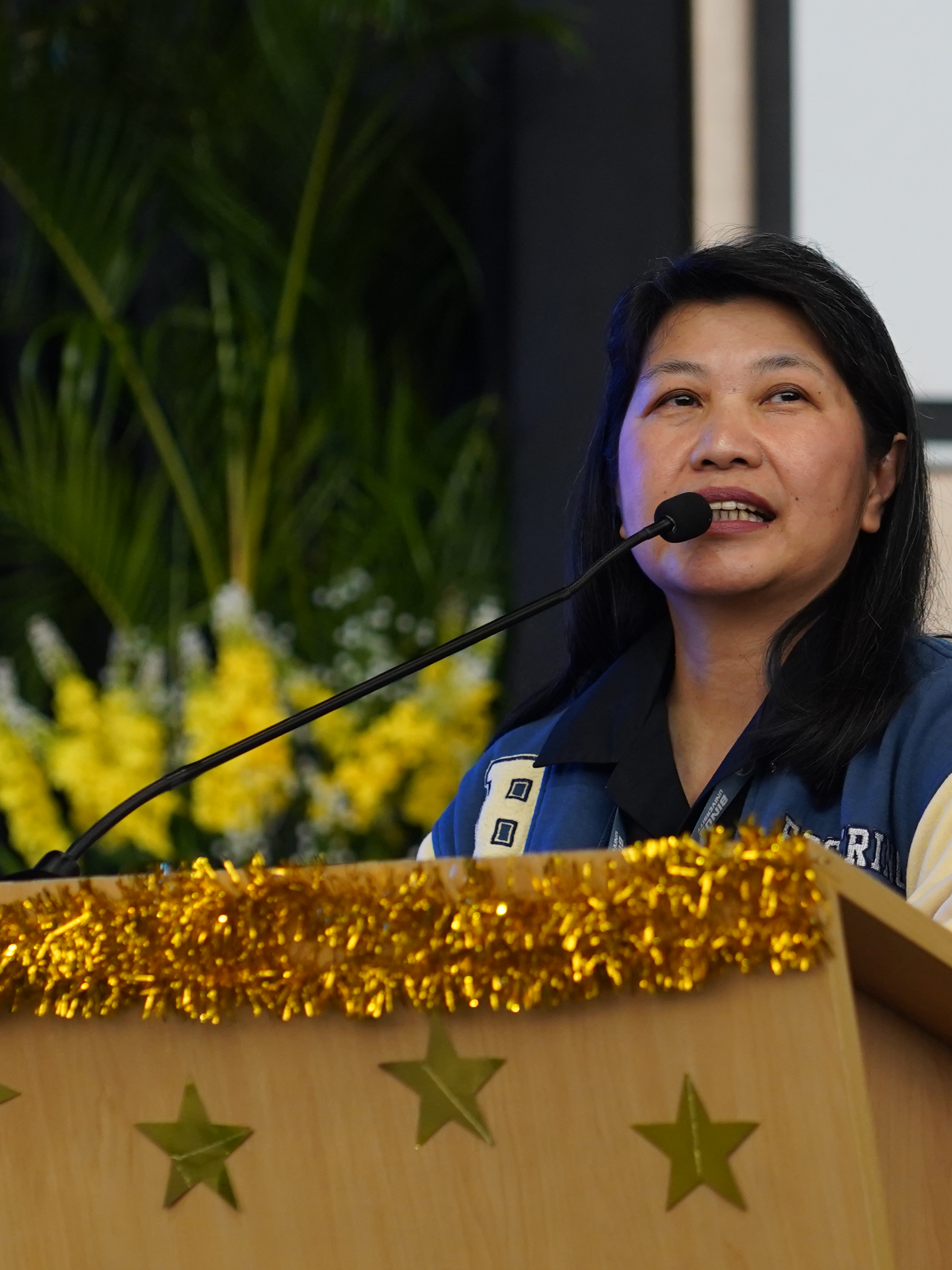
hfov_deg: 7.5
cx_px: 642
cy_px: 591
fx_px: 7224
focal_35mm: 197
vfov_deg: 10.0
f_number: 2.8
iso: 1600
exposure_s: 1/100
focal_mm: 85
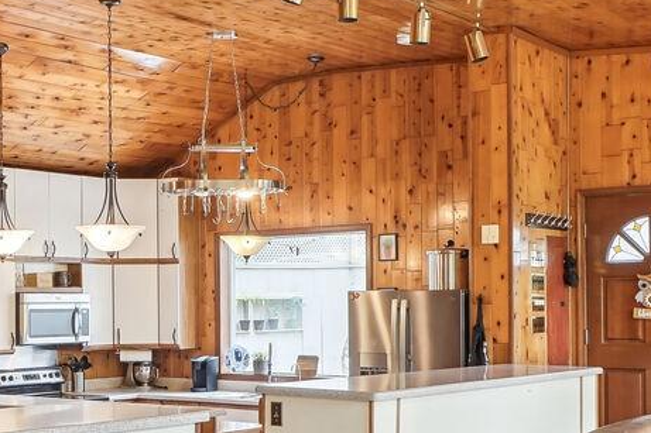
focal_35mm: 60
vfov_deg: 22.5
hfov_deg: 33.1
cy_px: 298
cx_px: 213
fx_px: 1085
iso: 800
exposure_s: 1/20
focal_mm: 16
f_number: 8
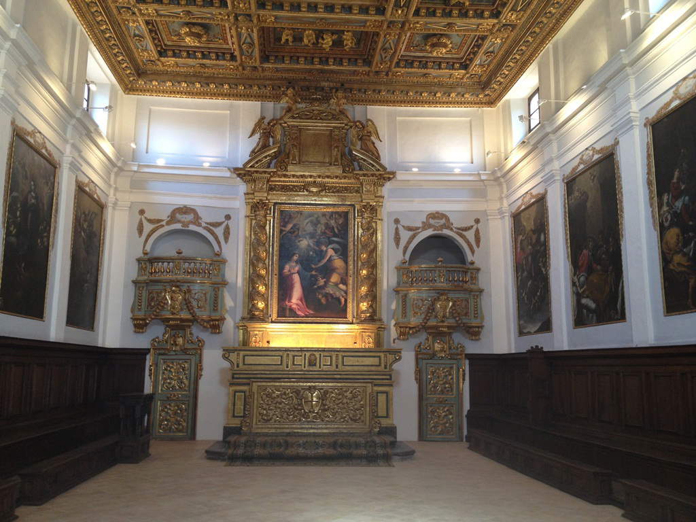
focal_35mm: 35
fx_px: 704
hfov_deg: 52.6
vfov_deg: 40.7
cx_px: 348
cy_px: 261
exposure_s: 1/20
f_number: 2.4
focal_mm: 4.28
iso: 100
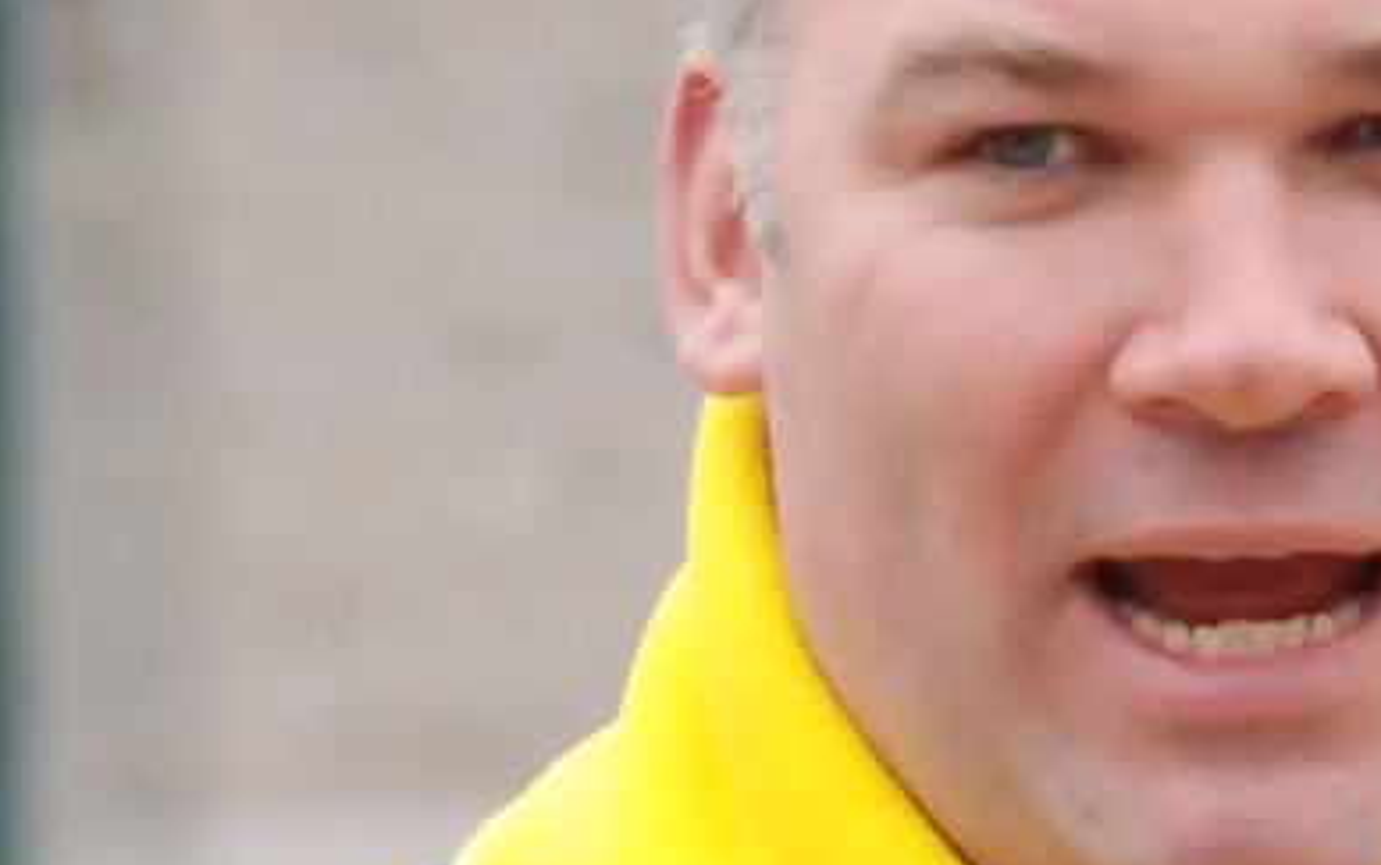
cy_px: 1734
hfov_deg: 2.2
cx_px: 904
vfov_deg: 1.4
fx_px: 36091
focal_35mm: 958
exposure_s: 1/800
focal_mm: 95
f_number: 7.1
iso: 800
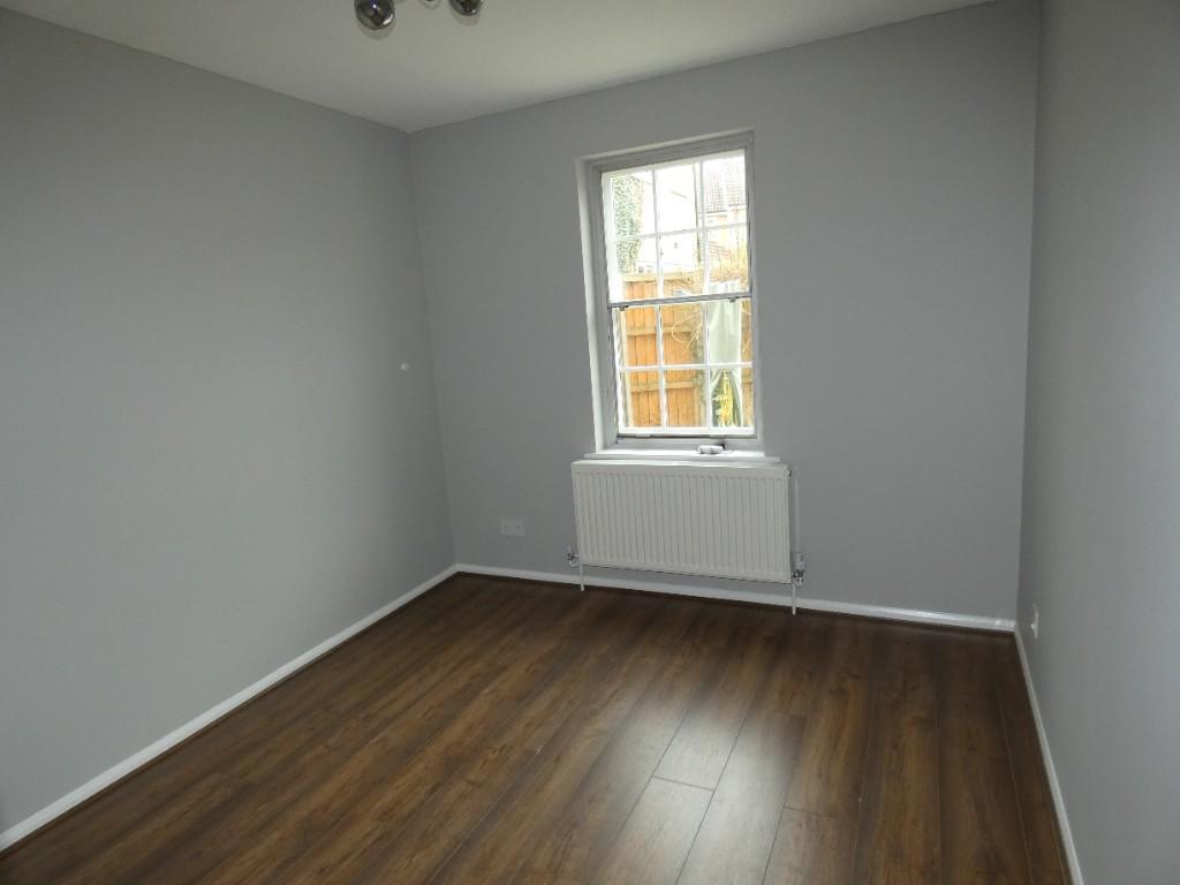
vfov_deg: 66.0
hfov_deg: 81.7
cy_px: 442
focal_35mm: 20
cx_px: 590
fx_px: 682
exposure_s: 1/60
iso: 200
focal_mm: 3.6
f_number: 2.8
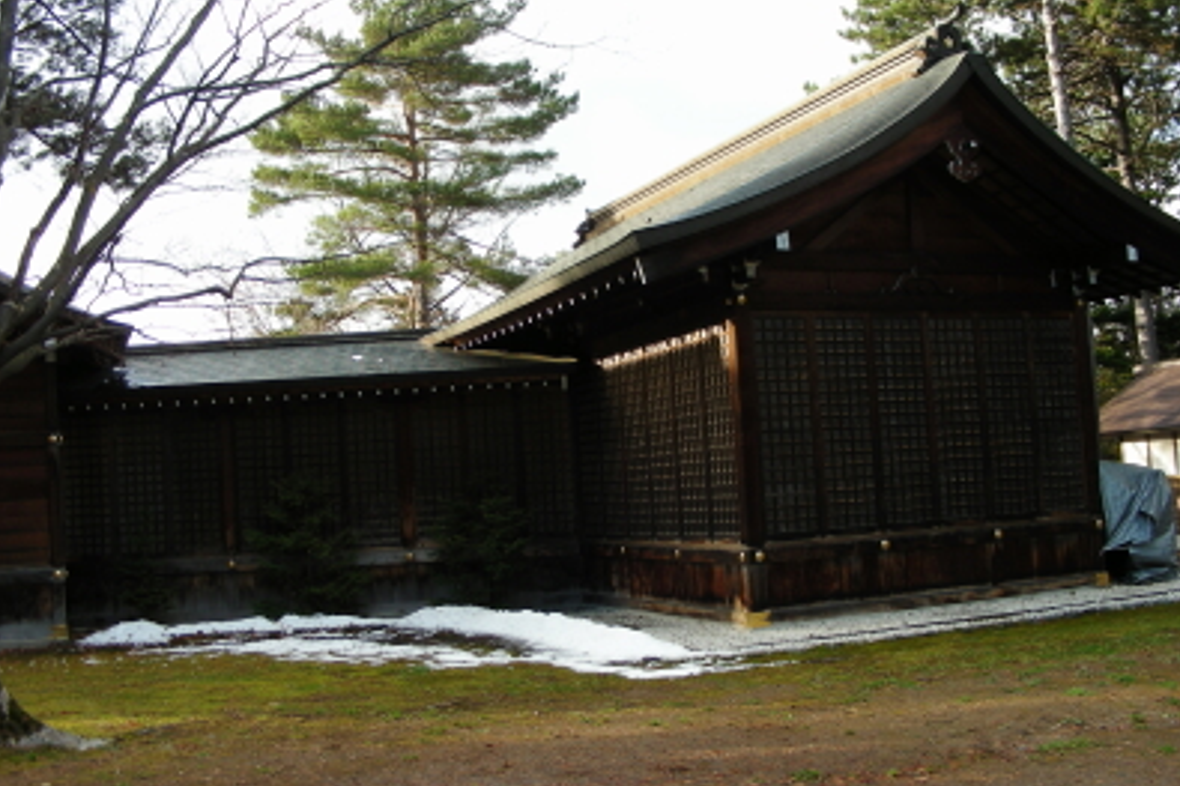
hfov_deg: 48.5
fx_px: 1310
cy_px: 380
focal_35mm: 40
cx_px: 591
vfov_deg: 33.4
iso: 50
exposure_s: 1/63.2
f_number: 3.5
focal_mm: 6.3
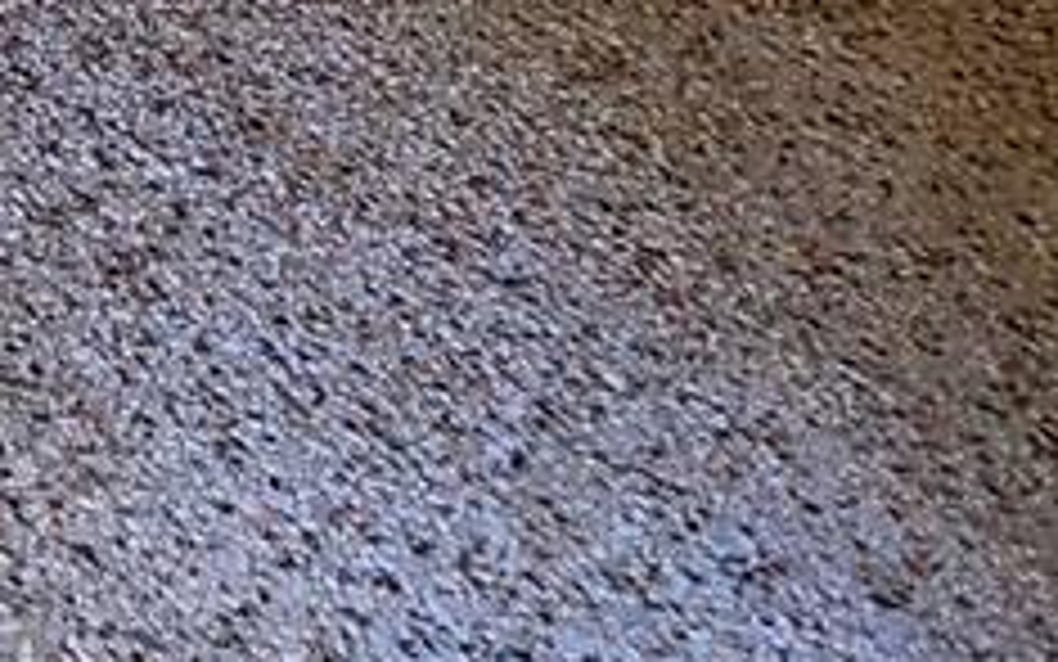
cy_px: -1621
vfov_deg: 9.2
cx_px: -1522
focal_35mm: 94
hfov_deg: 14.3
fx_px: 2711
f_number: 2.2
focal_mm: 2.2
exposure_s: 1/60
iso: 200
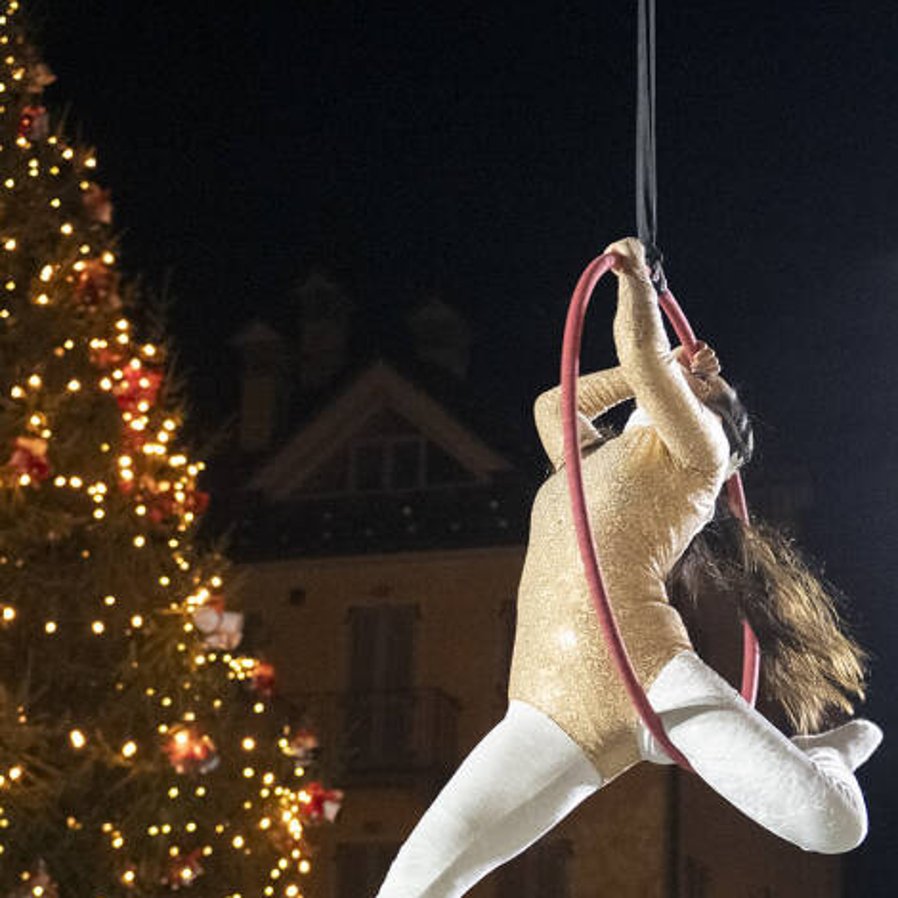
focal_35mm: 74
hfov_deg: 23.3
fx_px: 2172
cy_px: 651
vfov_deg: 23.2
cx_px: 382
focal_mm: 40
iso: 10000
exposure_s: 1/500
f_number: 2.8
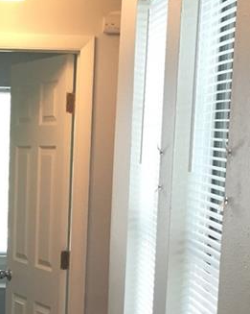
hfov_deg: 14.5
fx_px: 963
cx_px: -2
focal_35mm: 104
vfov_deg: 18.0
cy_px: 324
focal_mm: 4.15
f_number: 2.2
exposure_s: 1/30
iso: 50
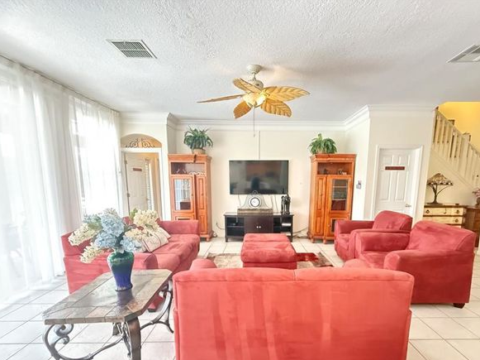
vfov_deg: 73.8
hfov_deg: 90.8
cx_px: 261
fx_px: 236
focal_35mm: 17
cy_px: 217
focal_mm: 2.22
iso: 1250
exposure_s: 1/40
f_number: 2.2
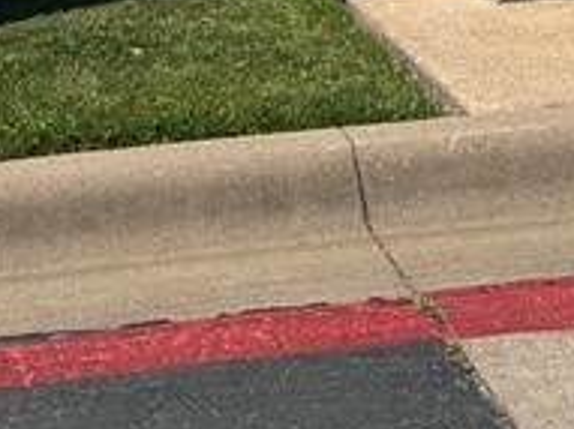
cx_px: 81
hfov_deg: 15.2
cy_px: -471
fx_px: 2138
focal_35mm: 129
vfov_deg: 10.4
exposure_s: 1/5814
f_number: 1.78
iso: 80
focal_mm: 6.76
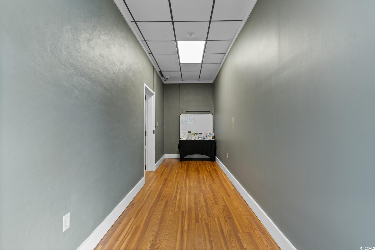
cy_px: 125
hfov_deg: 100.4
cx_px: 188
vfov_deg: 77.3
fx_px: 156
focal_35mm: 15
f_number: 4.5
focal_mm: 10
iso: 100
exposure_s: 1/3
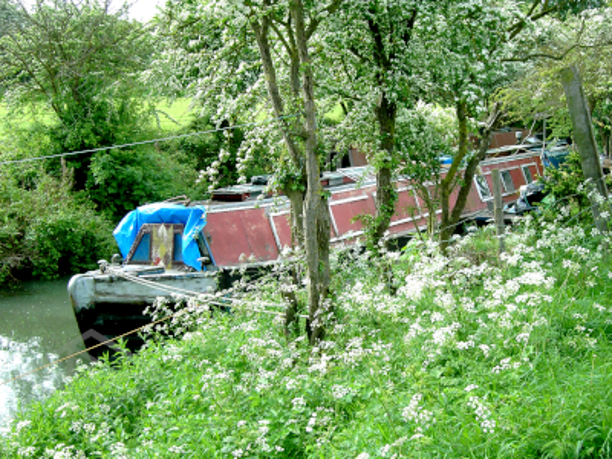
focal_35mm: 51
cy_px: 230
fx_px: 902
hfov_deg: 37.5
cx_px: 306
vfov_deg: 28.6
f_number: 5.6
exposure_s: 1/125
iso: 100
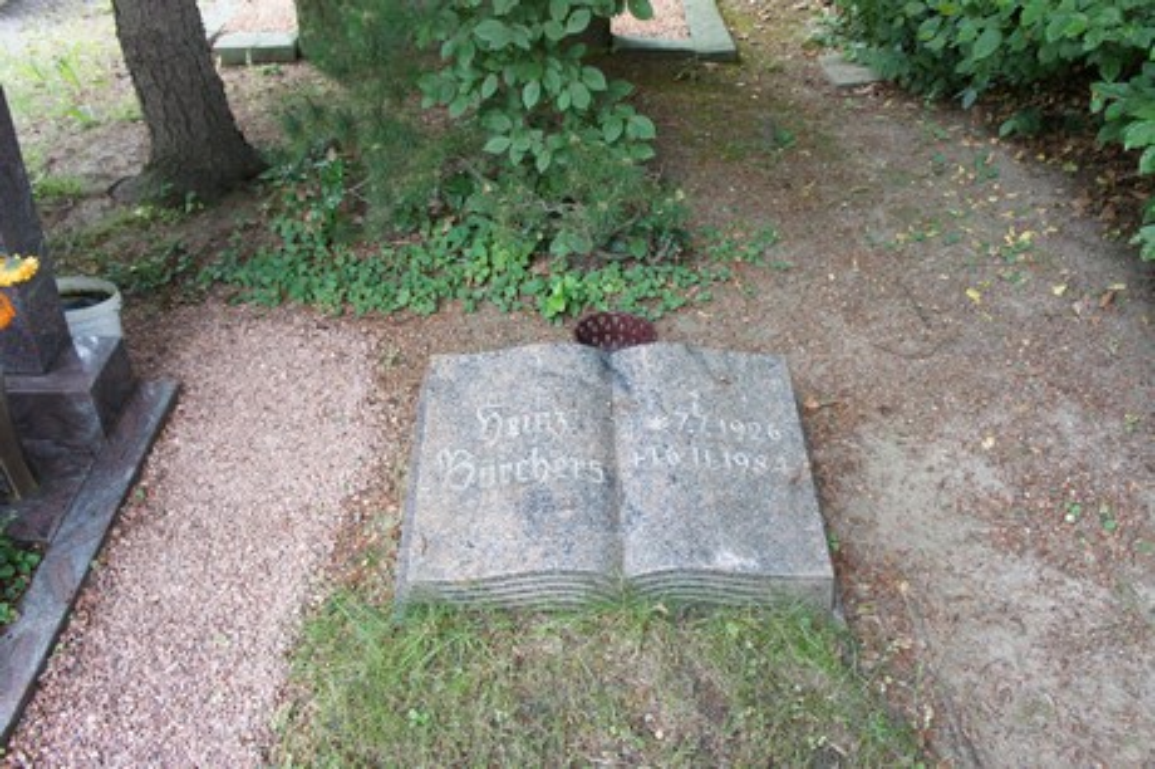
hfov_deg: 62.0
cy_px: 384
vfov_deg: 43.5
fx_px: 962
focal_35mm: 30
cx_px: 578
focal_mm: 20
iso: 1250
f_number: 4
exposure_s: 1/250
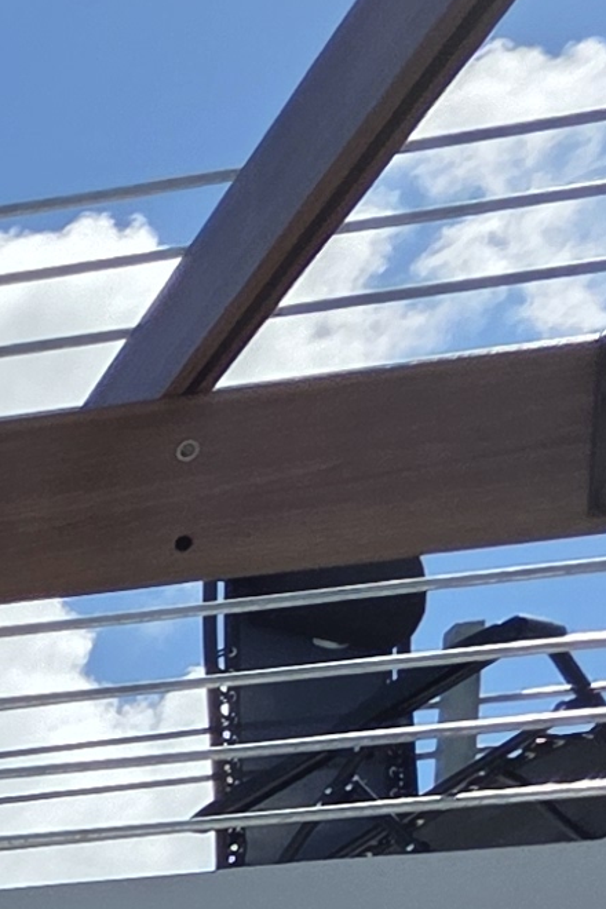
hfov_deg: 10.0
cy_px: 1830
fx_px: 2070
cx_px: -1413
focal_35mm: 82
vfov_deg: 17.5
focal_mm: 2.2
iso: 40
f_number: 1.9
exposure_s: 1/3246
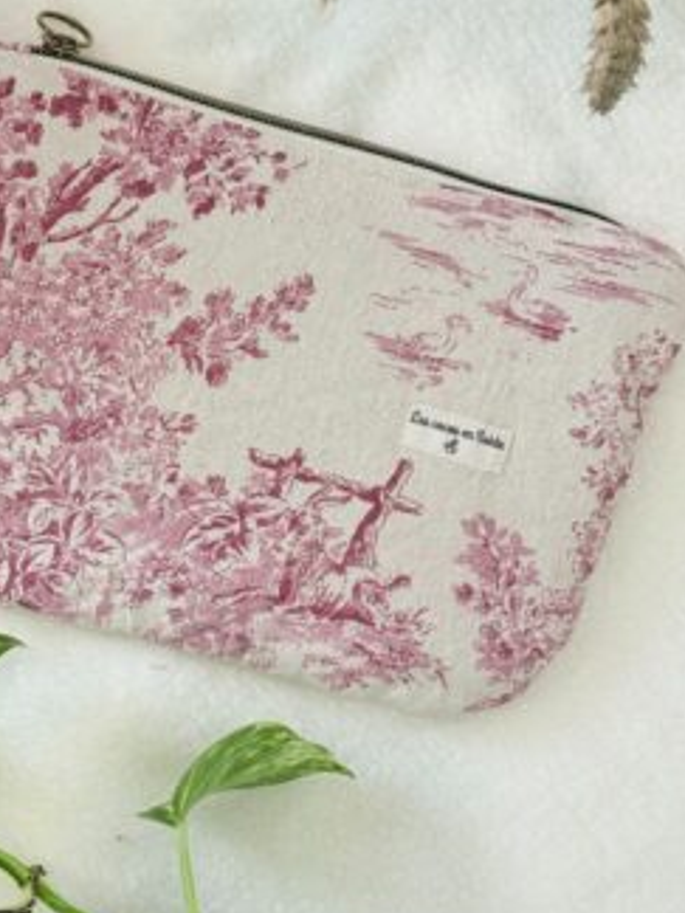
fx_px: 1689
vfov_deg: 30.2
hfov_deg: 22.9
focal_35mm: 64
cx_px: 262
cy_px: 380
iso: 125
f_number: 1.78
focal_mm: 6.76
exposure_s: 1/60
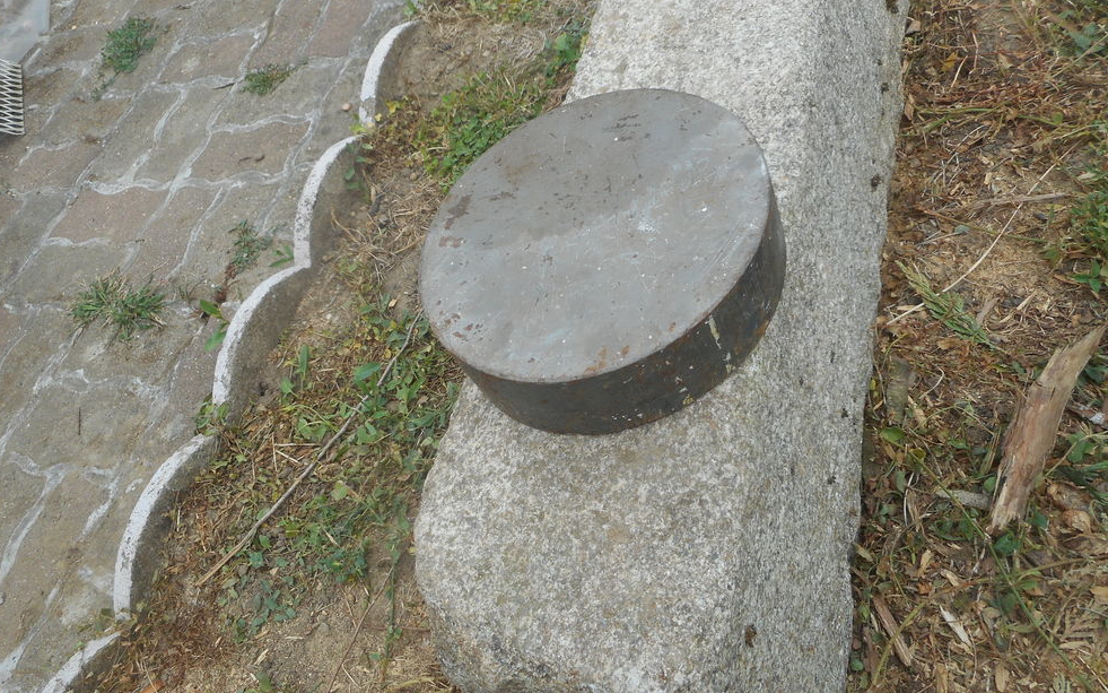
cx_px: 552
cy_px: 327
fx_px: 815
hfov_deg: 68.4
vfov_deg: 46.0
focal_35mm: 27
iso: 80
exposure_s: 1/125
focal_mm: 4.5
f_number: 3.7
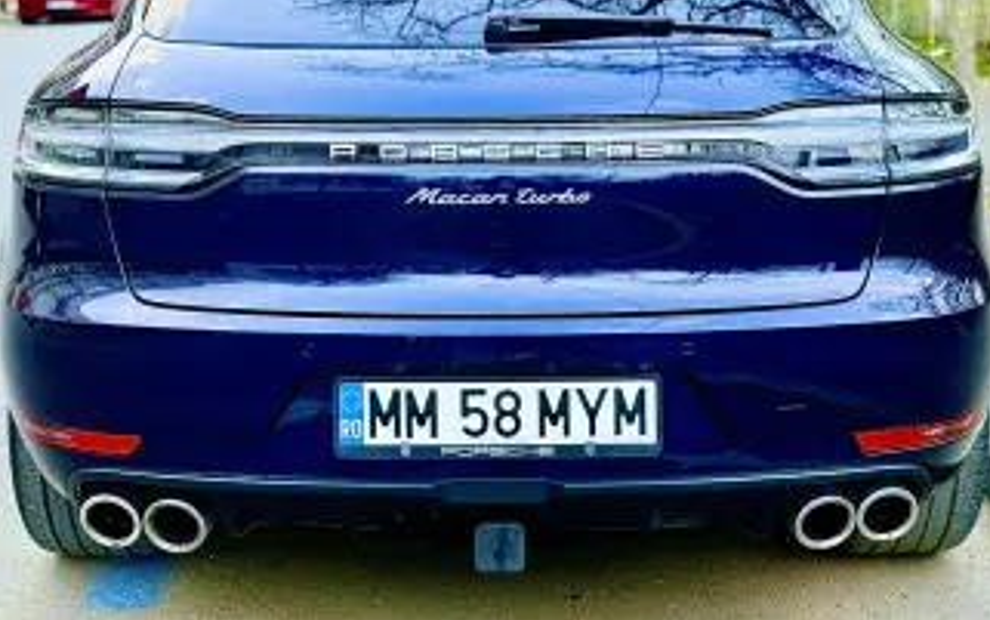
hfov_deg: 35.7
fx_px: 1539
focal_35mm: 57
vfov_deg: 22.7
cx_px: 503
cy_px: 210
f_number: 1.78
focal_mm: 6.76
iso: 125
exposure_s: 1/60
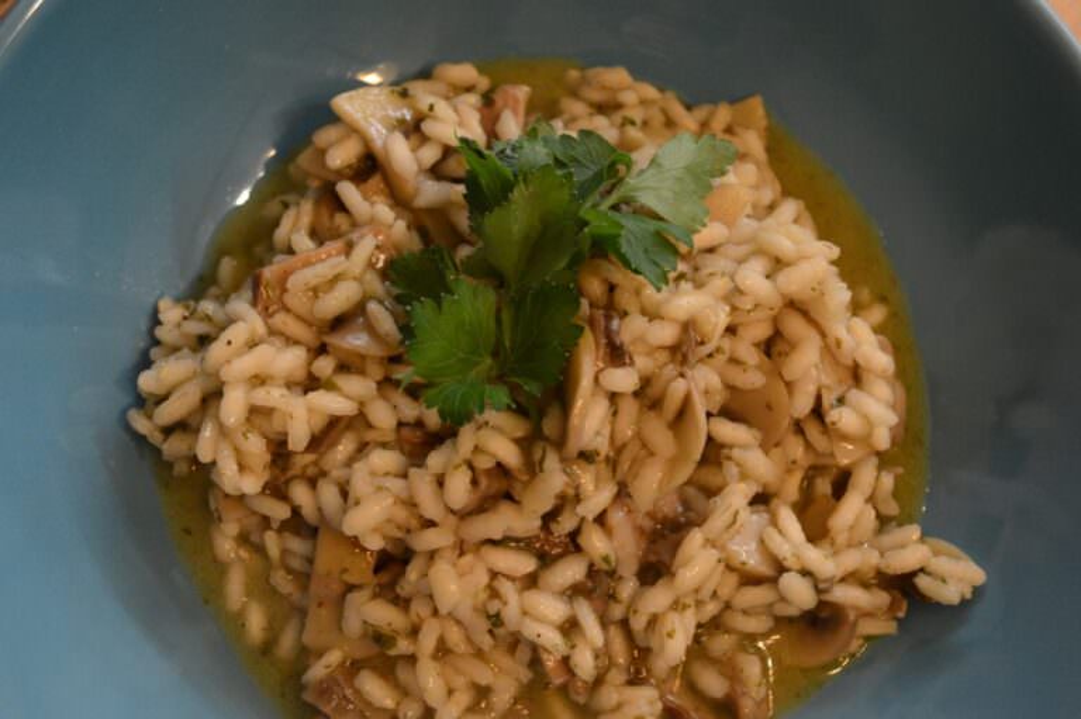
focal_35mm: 44
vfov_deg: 30.8
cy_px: 360
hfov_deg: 45.0
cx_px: 540
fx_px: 1305
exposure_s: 1/30
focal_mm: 29
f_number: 4.5
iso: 1600
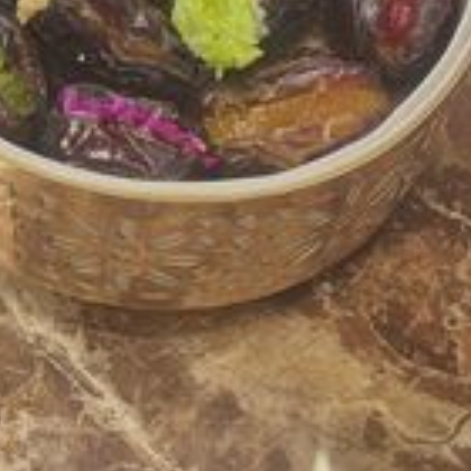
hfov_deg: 24.1
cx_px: 71
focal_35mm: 70
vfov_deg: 21.0
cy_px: -232
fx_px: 1078
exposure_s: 1/50
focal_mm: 4.25
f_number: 1.8
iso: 80
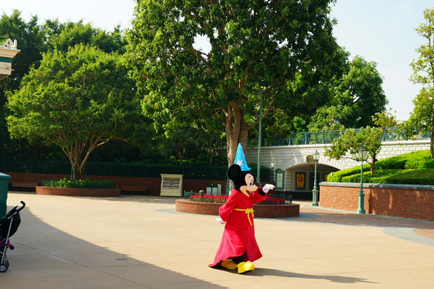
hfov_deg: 37.9
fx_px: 632
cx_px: 217
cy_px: 144
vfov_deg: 25.7
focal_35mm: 52
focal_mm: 35
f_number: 6.3
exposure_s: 1/80
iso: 100
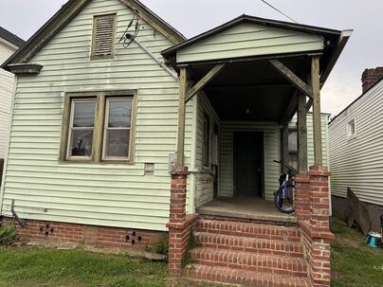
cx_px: 192
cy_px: 144
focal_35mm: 24
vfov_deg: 56.8
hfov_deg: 71.6
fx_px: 266
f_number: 1.78
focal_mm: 6.76
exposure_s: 1/553
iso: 80
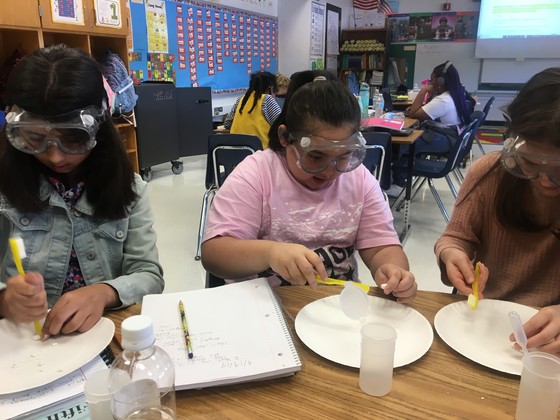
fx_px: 469
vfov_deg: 48.2
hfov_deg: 61.7
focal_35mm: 29
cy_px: 210
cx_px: 280
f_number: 2.2
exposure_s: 1/30
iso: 25
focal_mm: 4.15
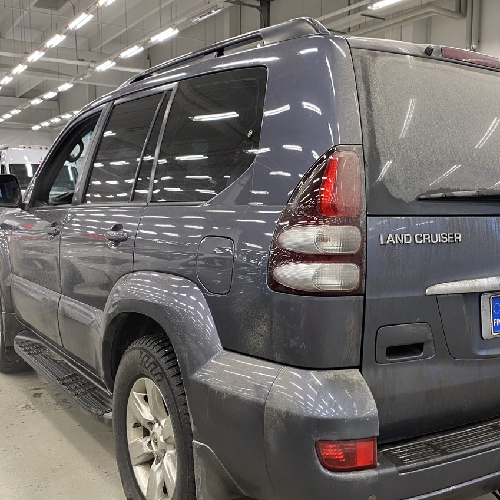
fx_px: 637
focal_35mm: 39
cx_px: 335
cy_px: 295
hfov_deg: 42.2
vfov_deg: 42.7
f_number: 1.8
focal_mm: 4.25
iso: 125
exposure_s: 1/50
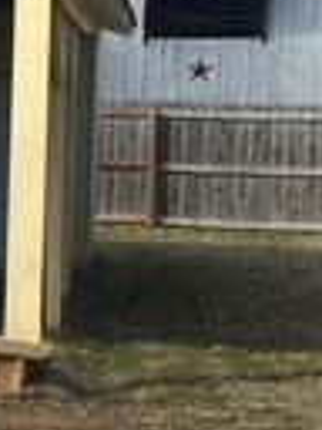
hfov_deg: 10.2
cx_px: -391
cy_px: 168
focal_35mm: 131
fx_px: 1625
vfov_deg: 15.0
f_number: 2.2
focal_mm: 4.15
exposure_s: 1/1883
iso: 32
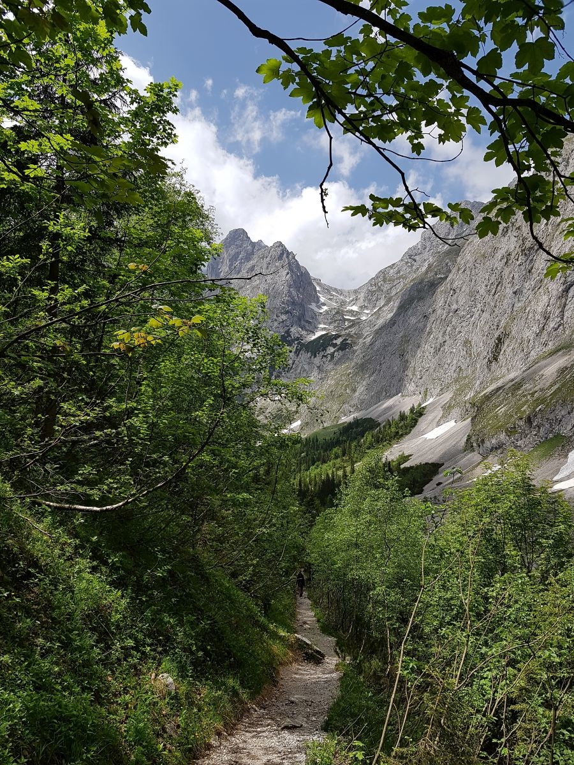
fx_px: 575
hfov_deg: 53.1
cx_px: 287
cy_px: 382
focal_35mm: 26
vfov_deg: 67.3
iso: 50
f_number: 1.7
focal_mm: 4.2
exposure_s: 1/2752
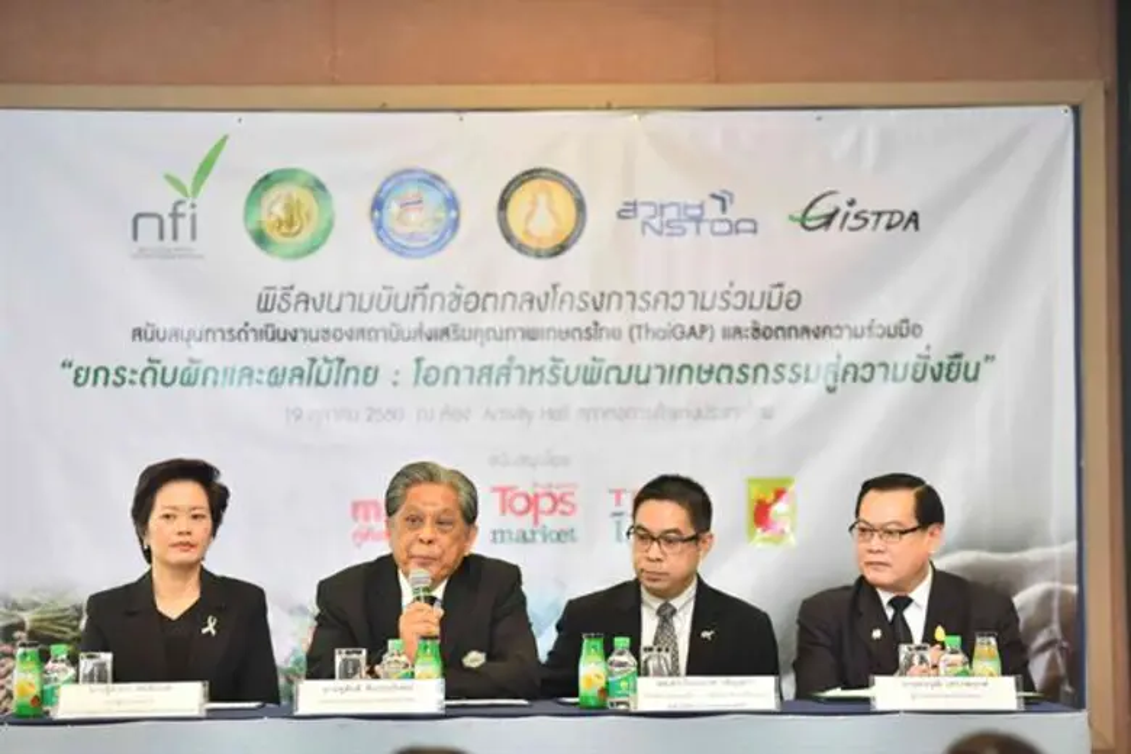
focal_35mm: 125
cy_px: 377
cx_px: 566
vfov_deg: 11.0
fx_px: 3927
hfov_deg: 16.4
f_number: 2.8
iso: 1600
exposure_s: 1/200
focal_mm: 125
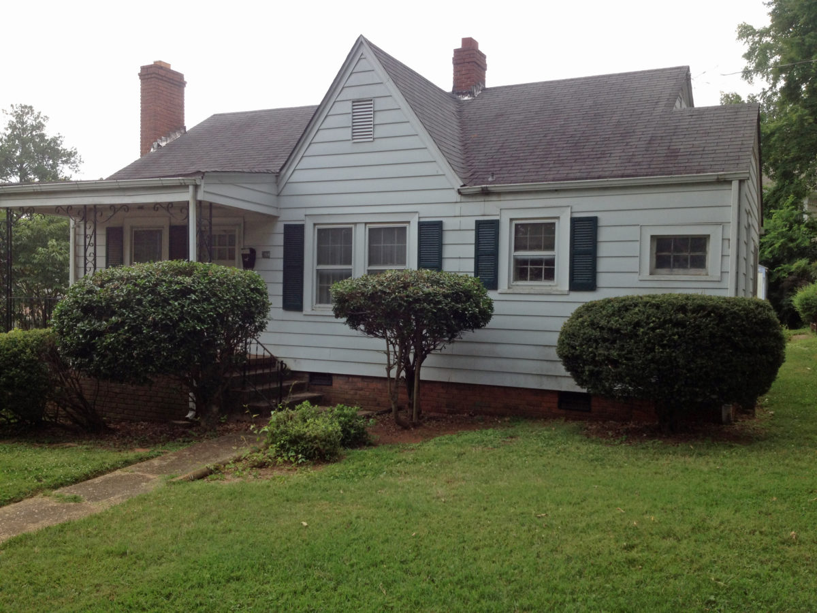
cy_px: 306
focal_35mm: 35
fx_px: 826
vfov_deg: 40.7
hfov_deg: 52.6
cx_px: 408
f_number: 2.4
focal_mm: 4.28
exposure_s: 1/464
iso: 64
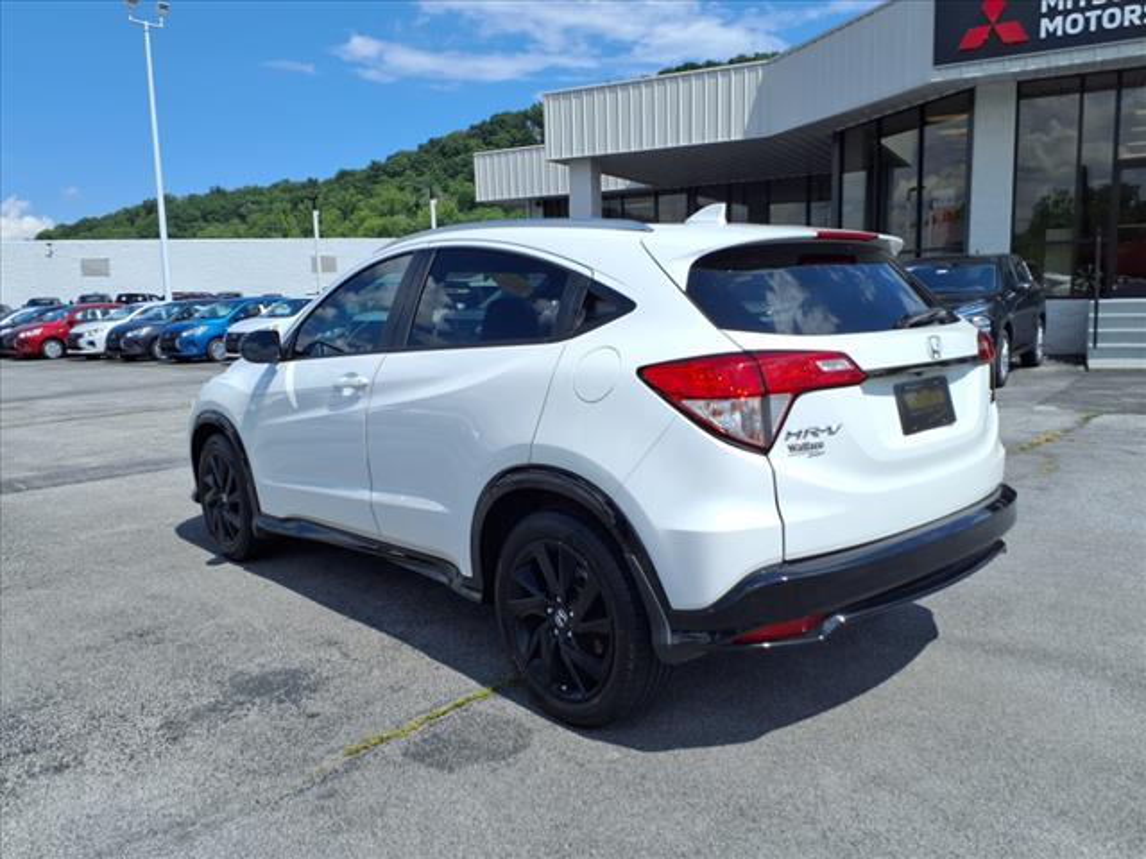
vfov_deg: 51.4
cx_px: 573
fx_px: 894
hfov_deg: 65.3
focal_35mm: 27
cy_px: 430
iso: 40
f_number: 1.9
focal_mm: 3.58
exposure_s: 1/2500
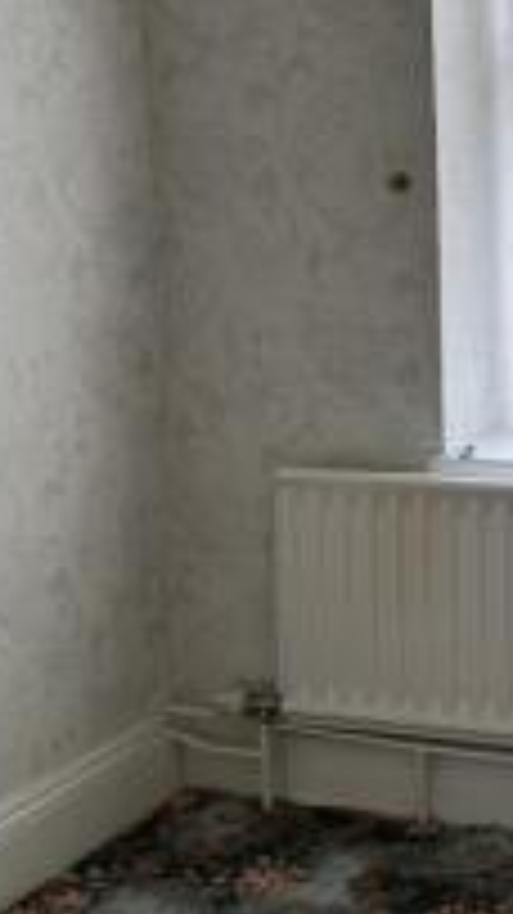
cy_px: 326
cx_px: 673
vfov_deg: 28.1
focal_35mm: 75
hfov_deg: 15.3
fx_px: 1816
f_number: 1.78
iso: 80
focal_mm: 6.86
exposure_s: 1/188
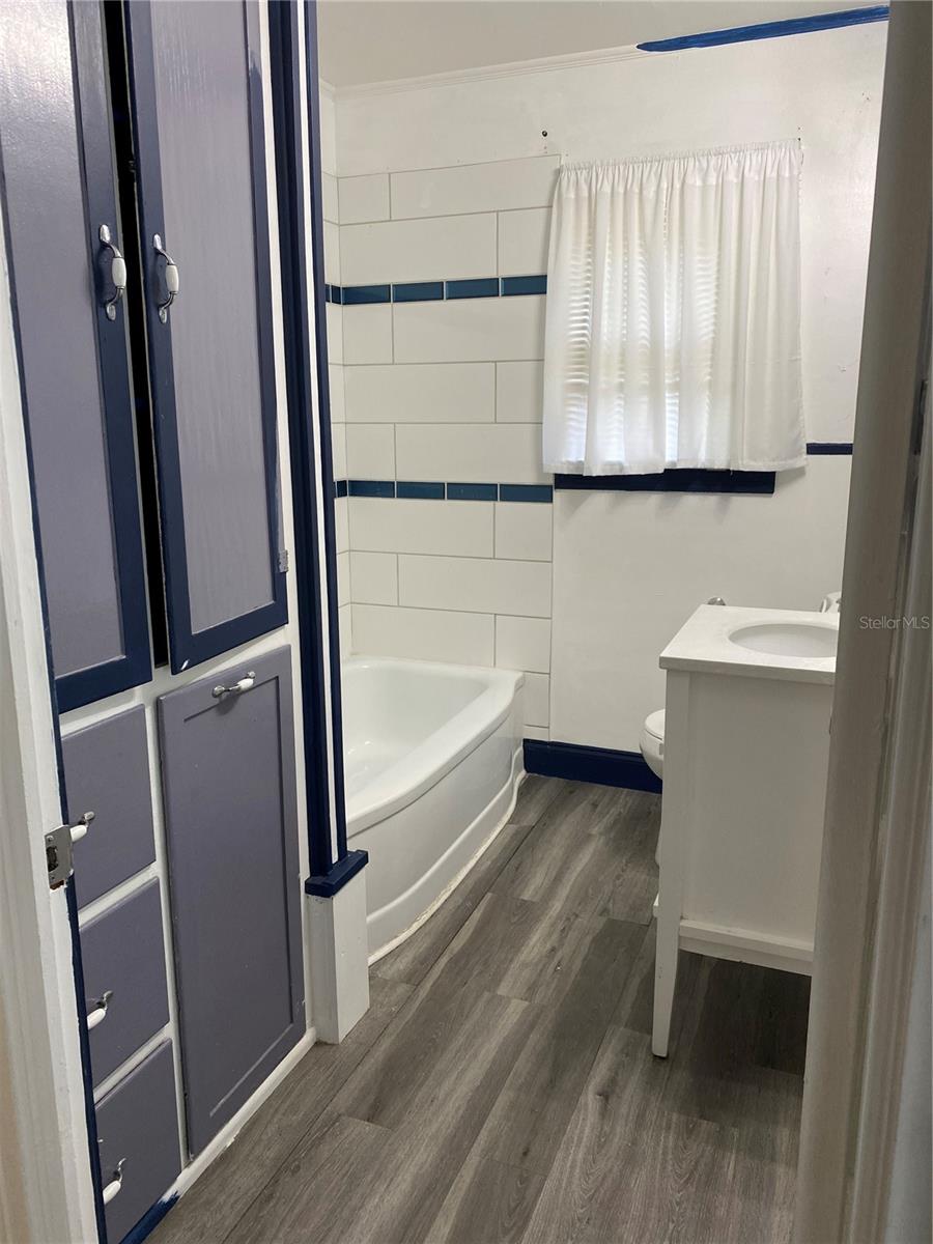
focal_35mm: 26
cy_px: 622
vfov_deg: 67.3
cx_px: 466
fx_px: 934
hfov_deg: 53.1
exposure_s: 1/60
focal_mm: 4.25
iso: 125
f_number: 1.8
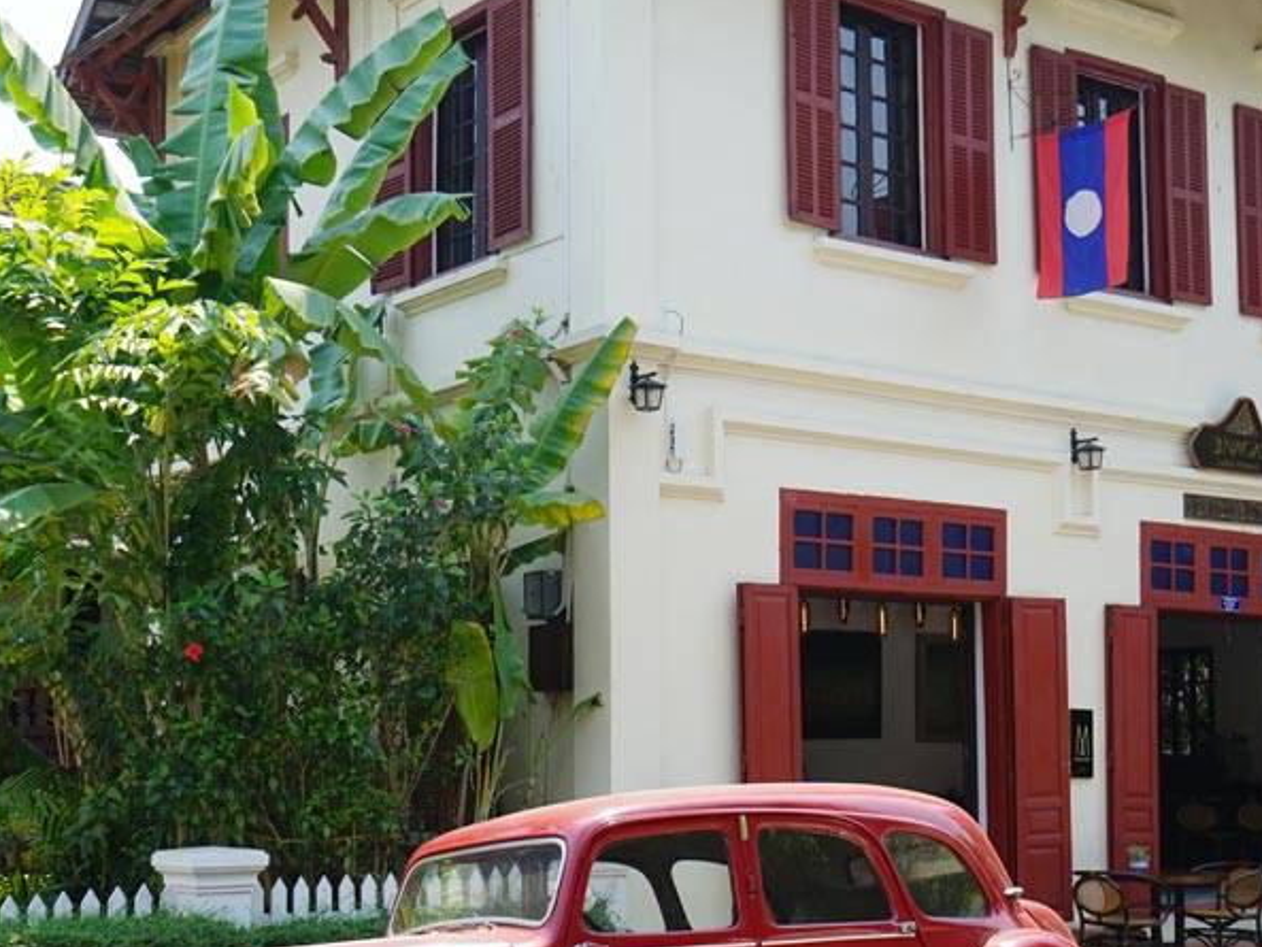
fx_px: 1933
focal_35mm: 53
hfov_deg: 36.1
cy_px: 658
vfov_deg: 27.3
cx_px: 590
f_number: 9
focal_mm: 33
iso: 100
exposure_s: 1/100
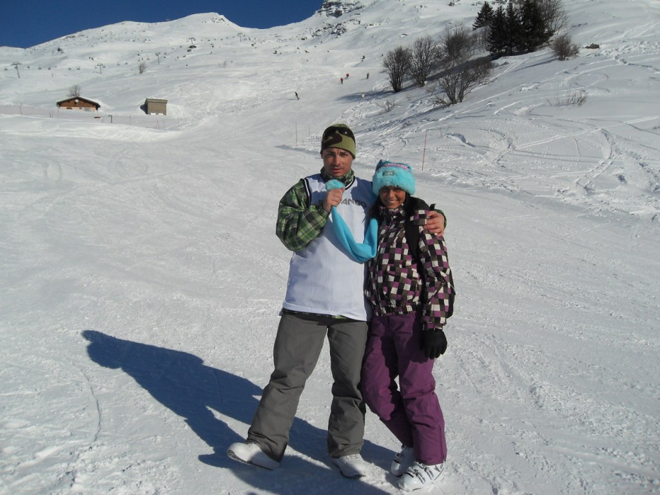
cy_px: 248
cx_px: 330
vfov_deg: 40.7
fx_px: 667
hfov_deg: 52.6
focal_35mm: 35
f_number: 8.2
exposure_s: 1/750
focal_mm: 6.3
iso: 80
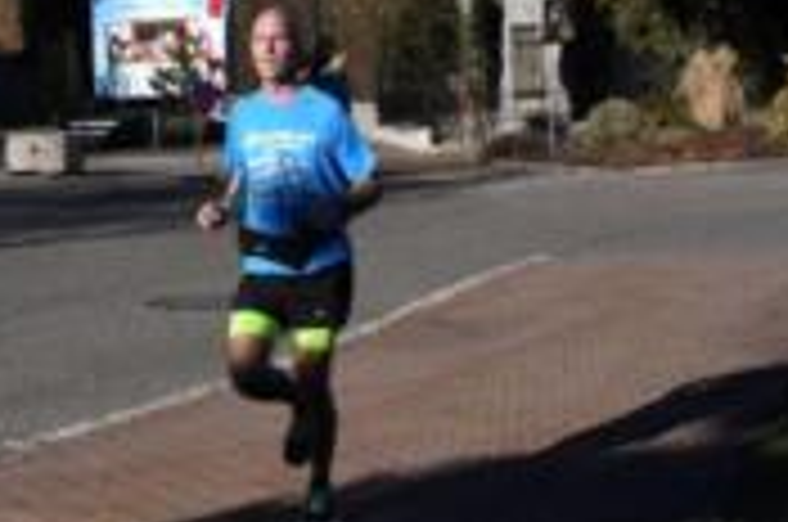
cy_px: -137
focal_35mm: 103
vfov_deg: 12.8
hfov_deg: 19.6
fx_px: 2250
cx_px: 140
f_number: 22
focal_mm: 24
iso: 2000
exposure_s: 1/2000
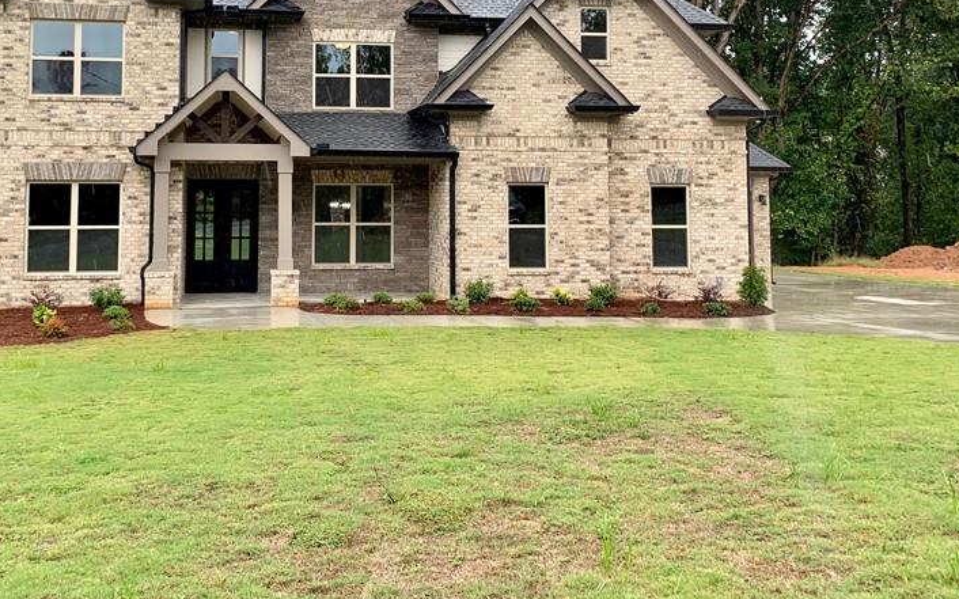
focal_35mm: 40
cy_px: 124
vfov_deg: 31.2
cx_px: 367
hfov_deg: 48.9
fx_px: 1045
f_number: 1.8
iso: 25
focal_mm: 4.25
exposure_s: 1/359
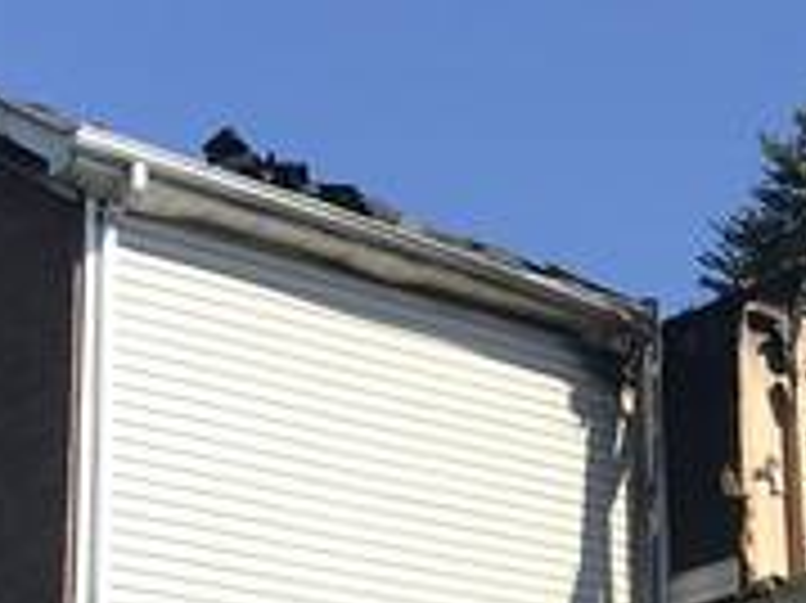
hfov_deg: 15.2
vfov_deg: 11.8
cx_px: 977
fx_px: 2909
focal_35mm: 125
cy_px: 518
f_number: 1.8
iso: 20
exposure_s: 1/1408
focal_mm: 3.99
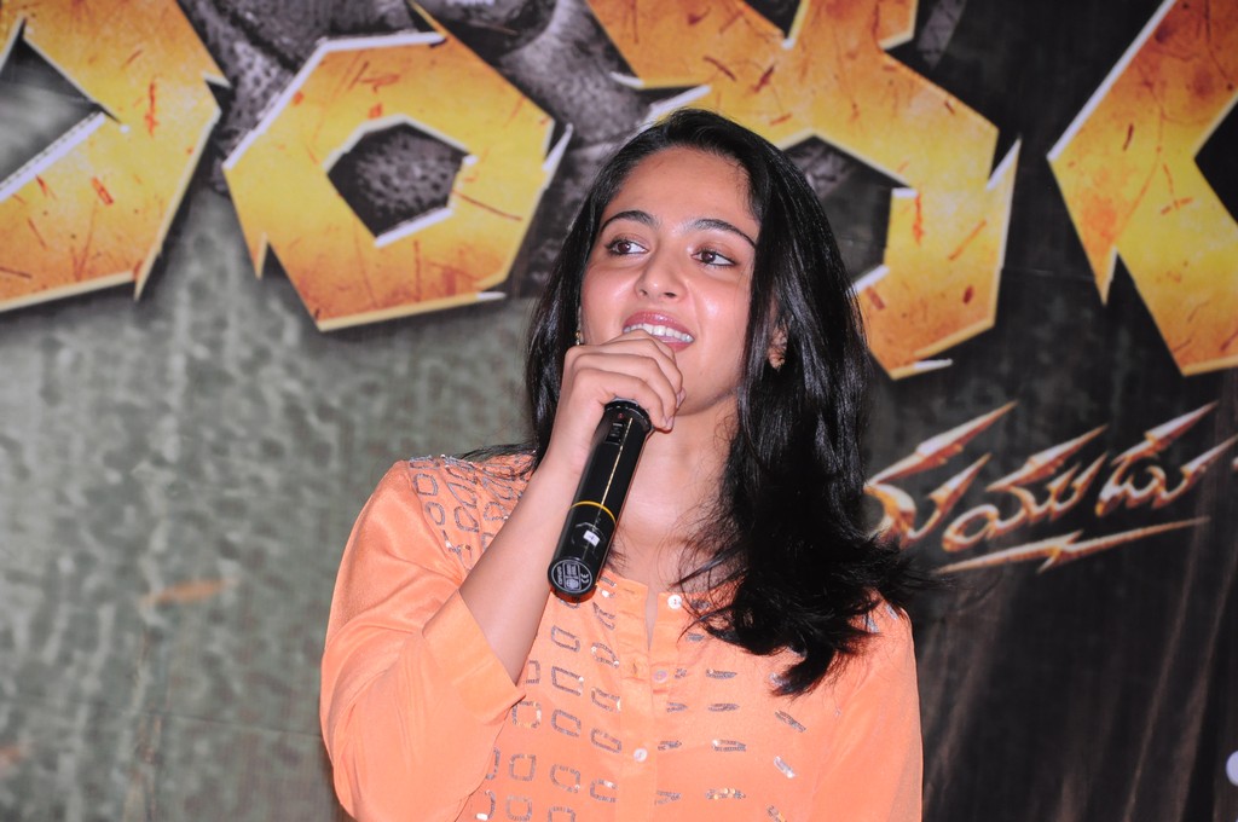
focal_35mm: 150
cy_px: 411
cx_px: 619
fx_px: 5152
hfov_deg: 13.7
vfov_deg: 9.1
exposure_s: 1/125
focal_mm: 100
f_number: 5.6
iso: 1000
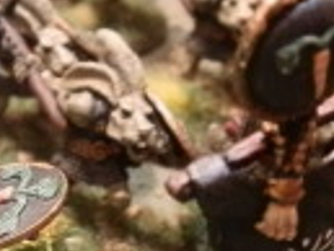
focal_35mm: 116
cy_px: 228
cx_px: -5
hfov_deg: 16.6
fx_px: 1120
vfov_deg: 12.7
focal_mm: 5
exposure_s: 1/30
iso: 400
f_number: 3.1
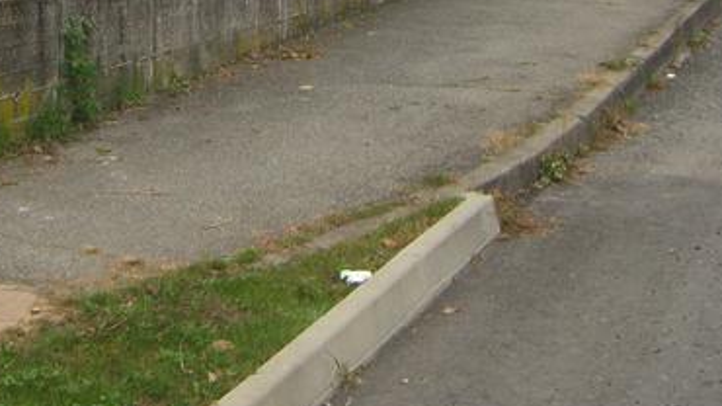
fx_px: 1608
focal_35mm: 84
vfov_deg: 13.9
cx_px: 203
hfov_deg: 25.1
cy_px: -108
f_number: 2.7
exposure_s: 1/200
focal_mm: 6.2
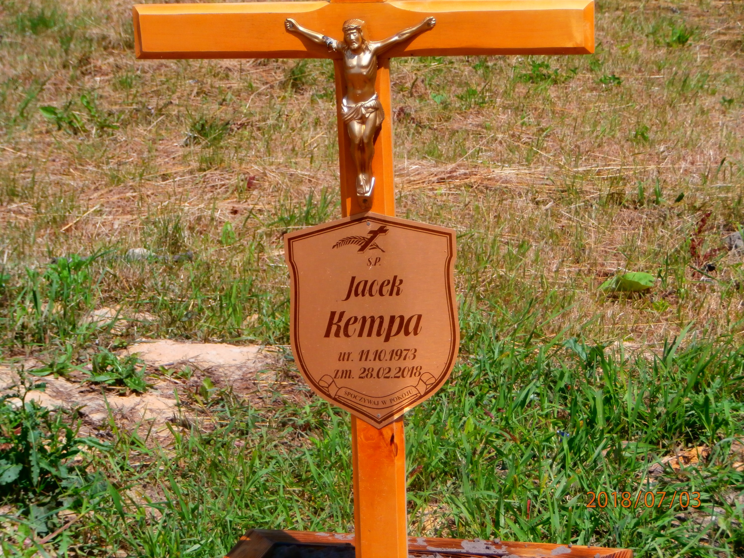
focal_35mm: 110
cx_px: 372
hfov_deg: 17.9
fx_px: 2364
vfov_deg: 13.5
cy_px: 279
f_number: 5.4
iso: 100
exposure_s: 1/640
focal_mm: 19.54
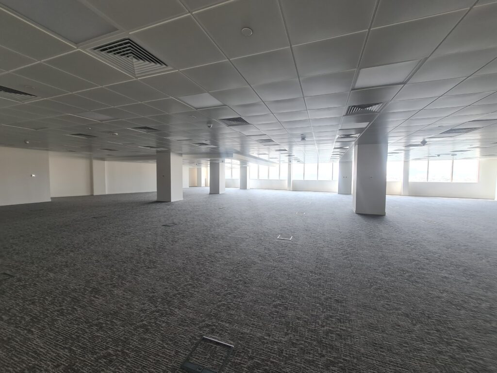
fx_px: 187
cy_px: 186
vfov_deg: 89.9
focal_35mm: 13
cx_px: 248
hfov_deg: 106.2
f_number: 2.2
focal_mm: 2.2
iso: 100
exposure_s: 1/50
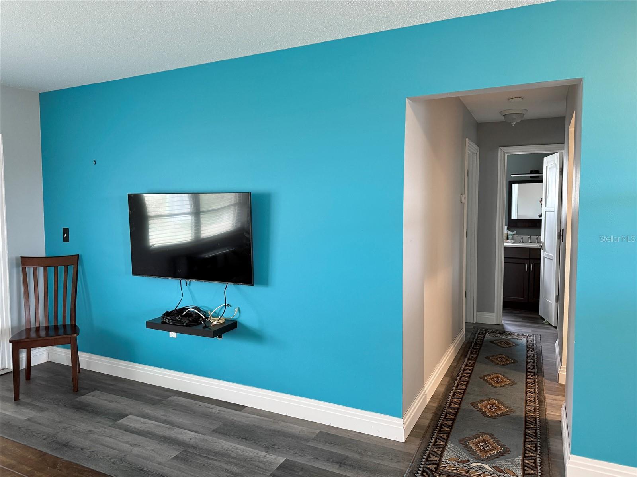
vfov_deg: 56.8
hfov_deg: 71.6
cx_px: 318
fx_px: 442
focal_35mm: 24
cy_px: 238
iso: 250
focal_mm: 6.76
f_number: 1.78
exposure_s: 1/60
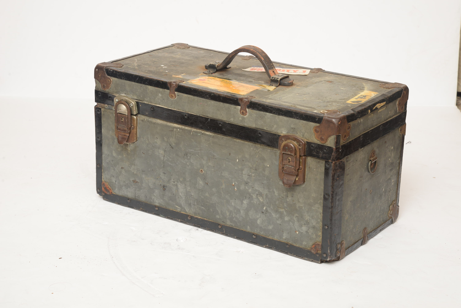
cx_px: 230
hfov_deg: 23.9
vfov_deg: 16.1
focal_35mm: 85
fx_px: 1089
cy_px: 154
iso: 400
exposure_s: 1/125
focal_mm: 85
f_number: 11
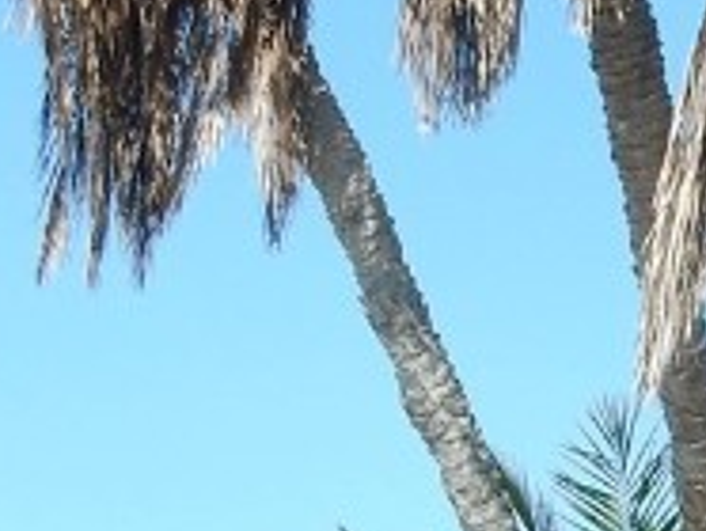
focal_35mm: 198
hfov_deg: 9.6
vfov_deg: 7.5
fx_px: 4043
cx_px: 1154
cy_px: 652
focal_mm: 6.4
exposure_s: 1/640
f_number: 4
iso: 125
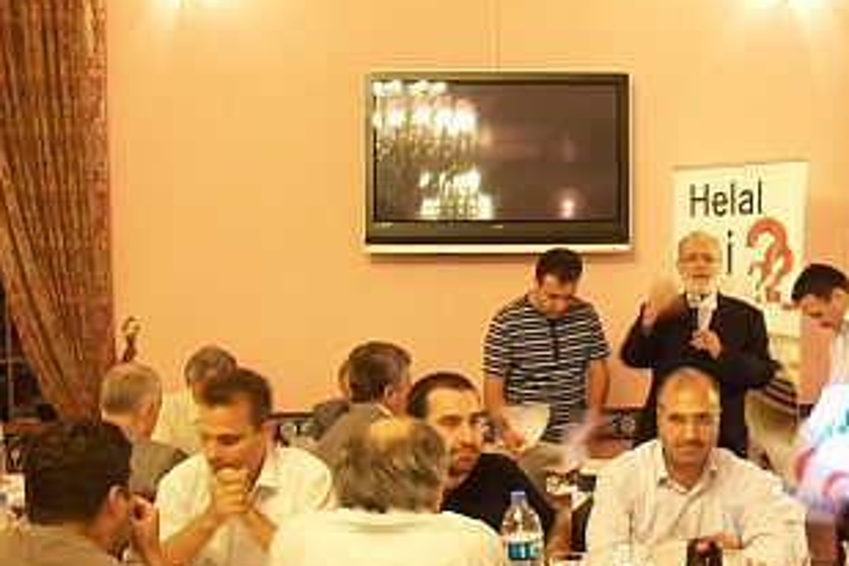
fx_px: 1273
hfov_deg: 36.0
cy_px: 341
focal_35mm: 54
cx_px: 646
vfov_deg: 25.0
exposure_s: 1/5
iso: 160
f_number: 2.8
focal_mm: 5.7
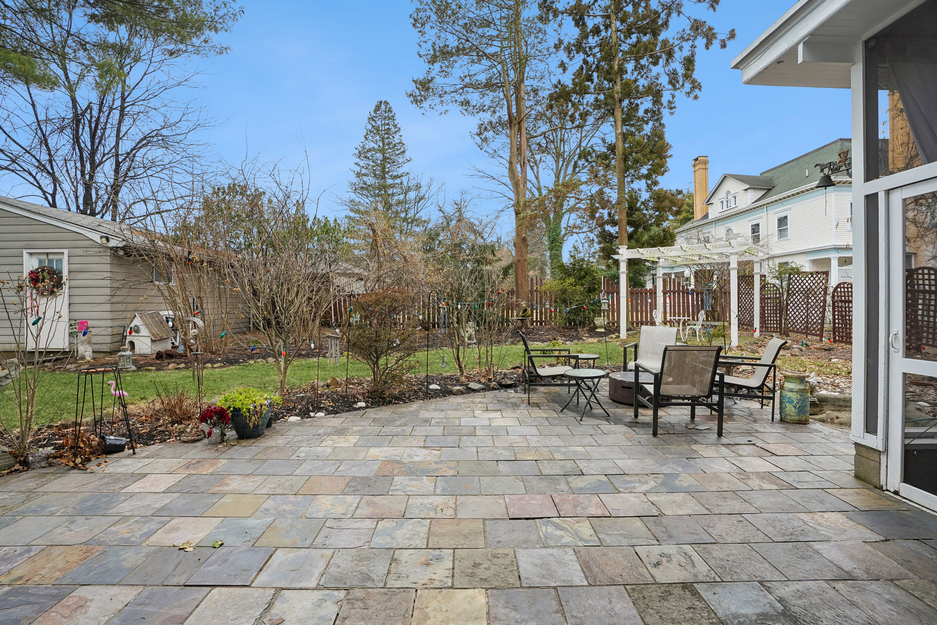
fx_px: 416
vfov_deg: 73.7
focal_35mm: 16
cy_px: 312
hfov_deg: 96.7
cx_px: 468
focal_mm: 16
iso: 400
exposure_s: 1/50
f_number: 8
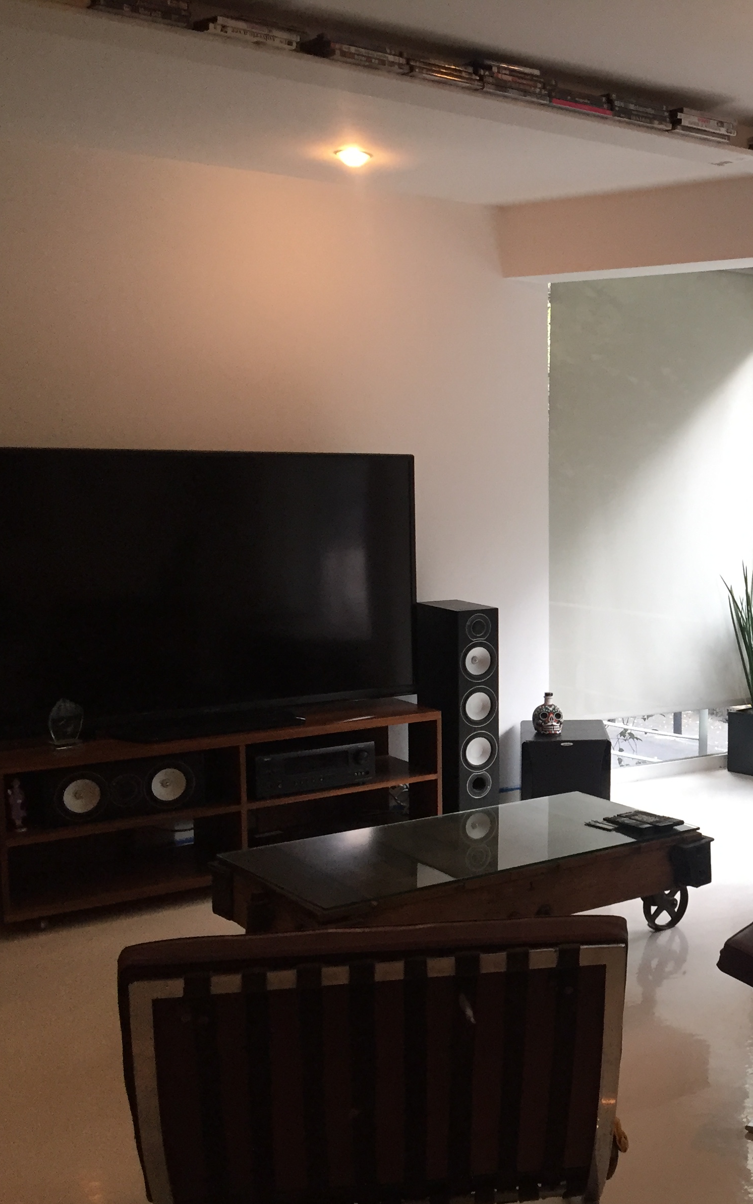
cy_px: 616
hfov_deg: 28.2
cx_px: 793
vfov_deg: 47.2
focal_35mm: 42
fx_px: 1379
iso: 50
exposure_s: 1/30
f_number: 2.2
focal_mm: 4.15
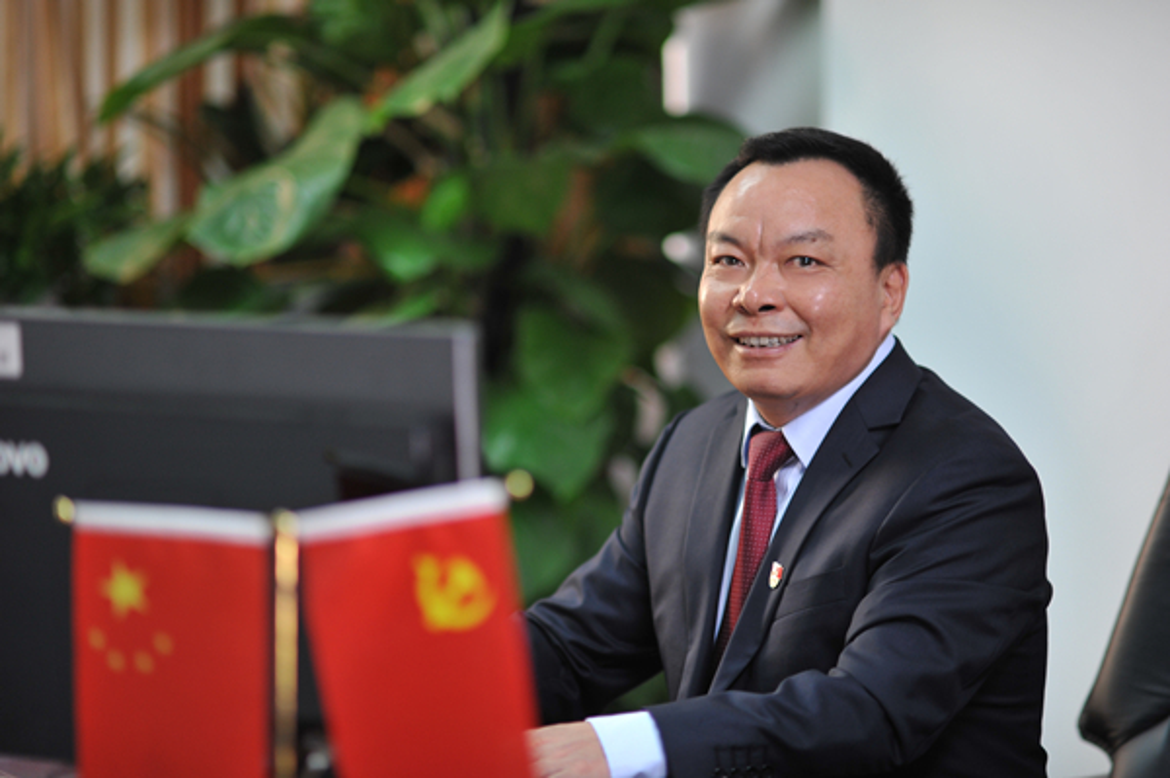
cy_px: 389
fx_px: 4384
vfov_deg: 10.1
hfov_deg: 15.2
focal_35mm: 135
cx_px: 585
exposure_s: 1/200
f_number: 2
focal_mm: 135
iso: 800
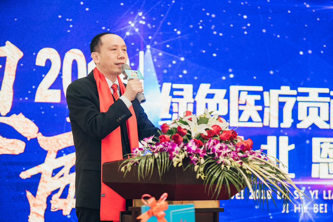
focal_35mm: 160
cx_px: 166
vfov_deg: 8.6
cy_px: 111
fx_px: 1480
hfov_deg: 12.8
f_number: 2.8
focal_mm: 160
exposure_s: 1/125
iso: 1250
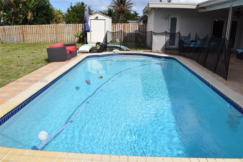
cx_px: 122
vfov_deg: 47.9
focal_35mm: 27
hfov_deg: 67.4
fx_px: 182
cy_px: 81
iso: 200
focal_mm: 18
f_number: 10
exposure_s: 1/400
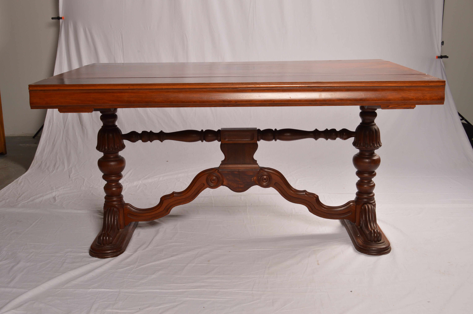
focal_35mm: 45
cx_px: 236
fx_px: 591
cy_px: 157
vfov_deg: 29.8
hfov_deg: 43.6
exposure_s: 1/125
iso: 200
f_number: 10
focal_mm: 30
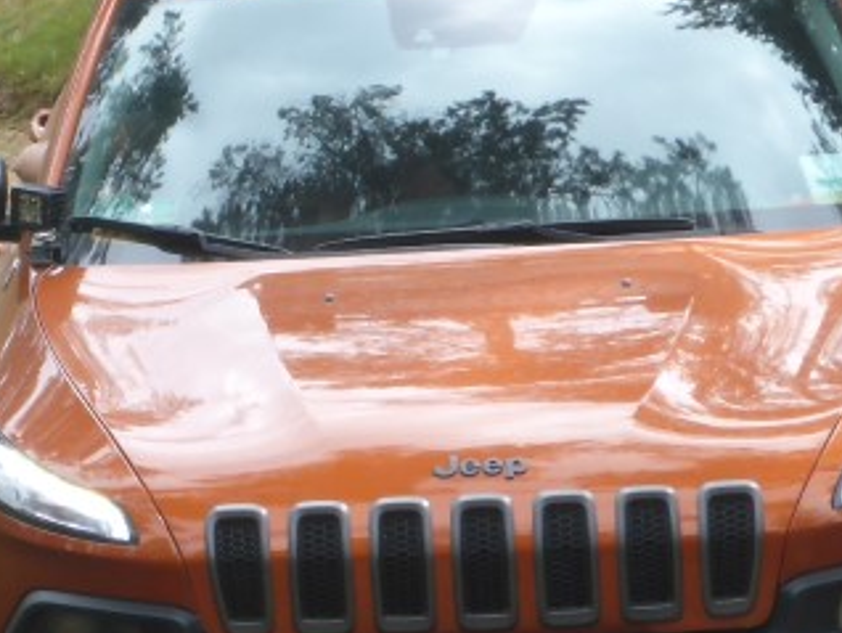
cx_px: 132
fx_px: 8301
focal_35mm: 341
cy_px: 262
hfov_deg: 5.8
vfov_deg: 4.4
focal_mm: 17.4
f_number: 5.7
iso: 100
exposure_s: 1/125
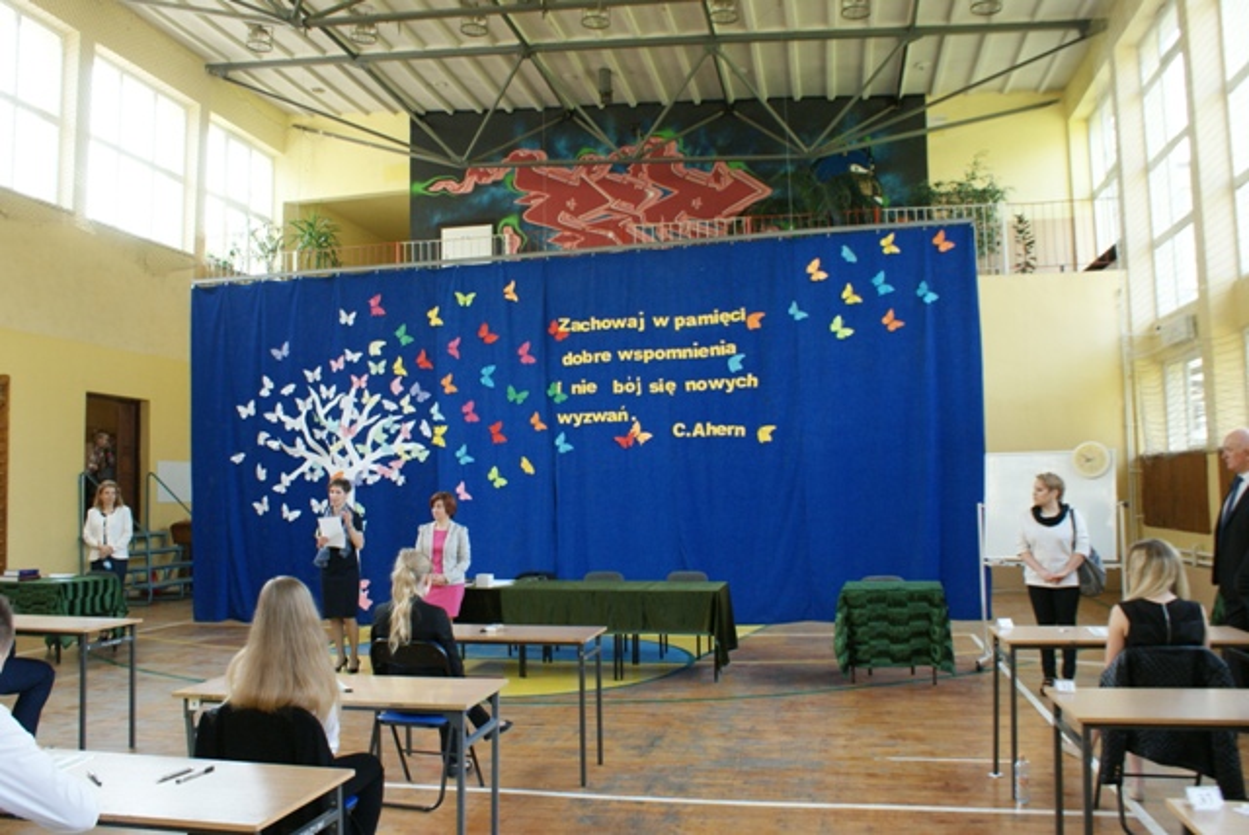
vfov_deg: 43.7
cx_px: 624
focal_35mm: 30
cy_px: 418
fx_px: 1042
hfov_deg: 61.9
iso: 400
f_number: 5.6
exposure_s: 1/60
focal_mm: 20
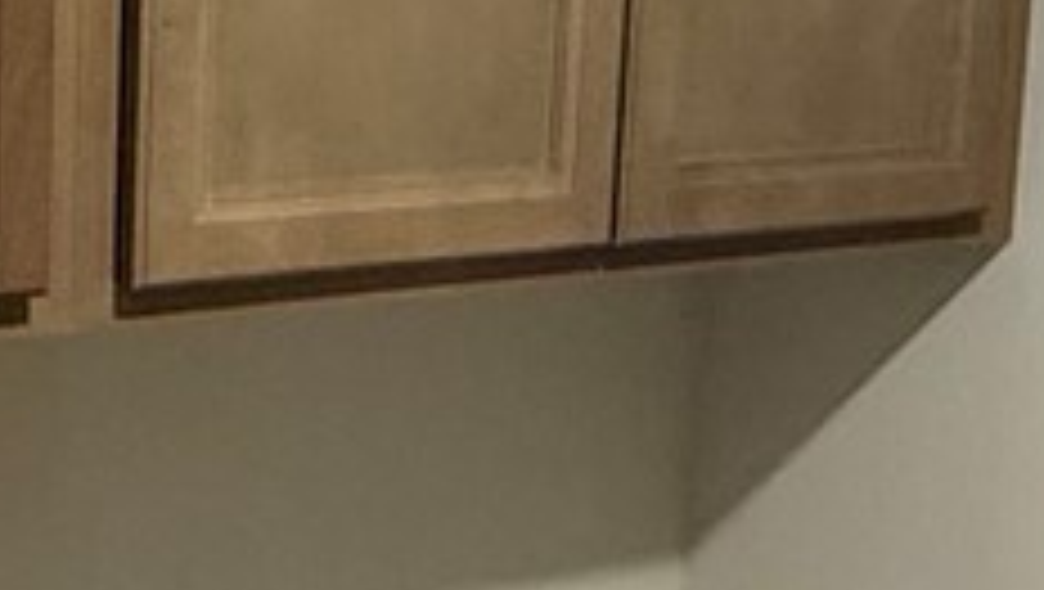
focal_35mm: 105
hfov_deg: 20.3
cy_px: 302
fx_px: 2909
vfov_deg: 11.6
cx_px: 464
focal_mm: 2.22
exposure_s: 1/60
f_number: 2.2
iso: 320
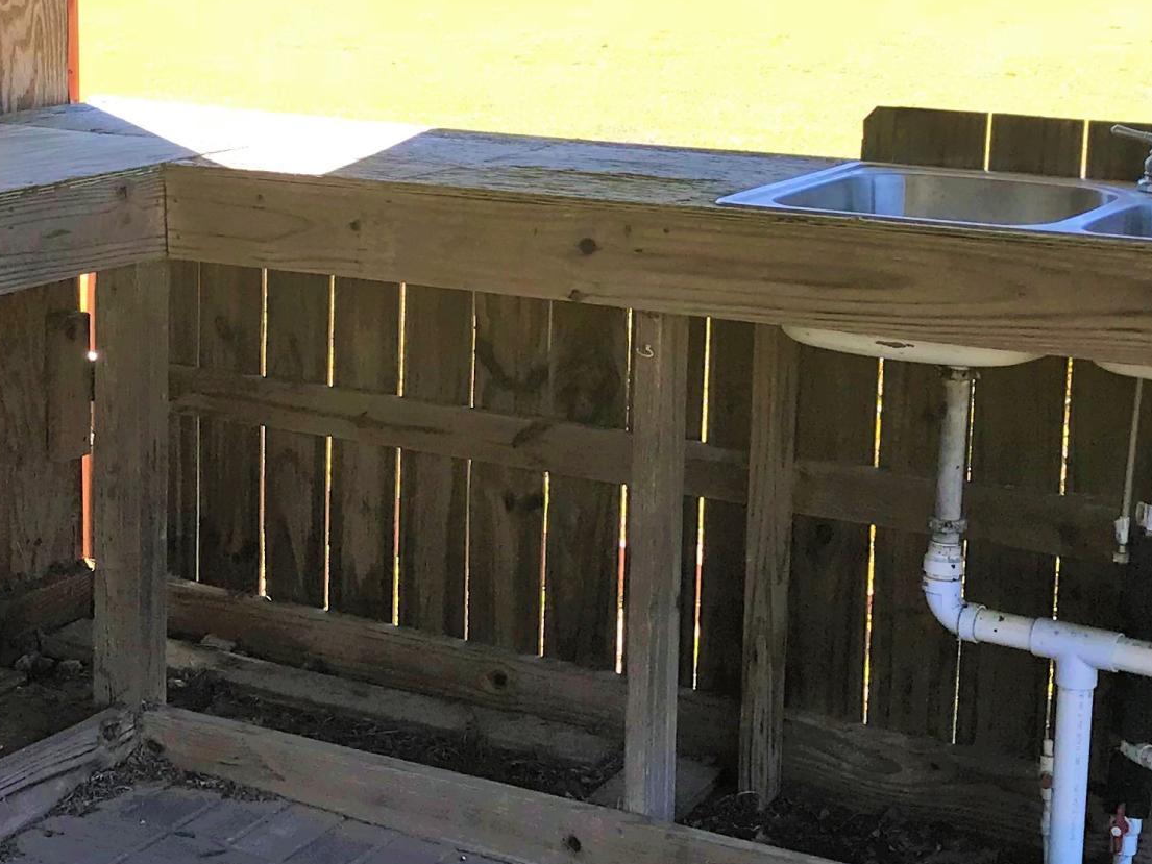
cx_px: 171
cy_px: 335
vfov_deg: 19.4
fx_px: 2530
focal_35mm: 76
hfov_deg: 25.1
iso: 20
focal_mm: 3.99
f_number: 1.8
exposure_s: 1/288
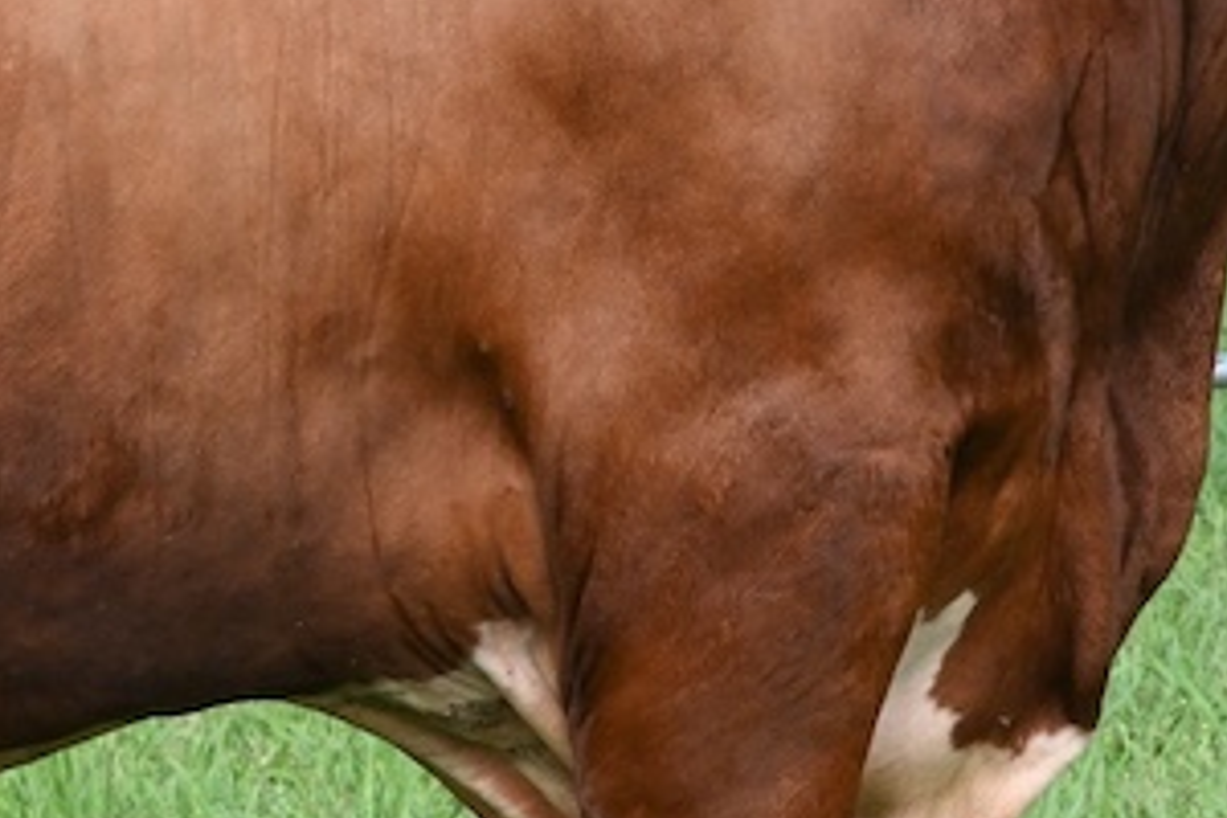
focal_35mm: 352
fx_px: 11996
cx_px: 117
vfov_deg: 3.9
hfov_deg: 5.8
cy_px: 274
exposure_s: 1/800
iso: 3200
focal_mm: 105
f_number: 16
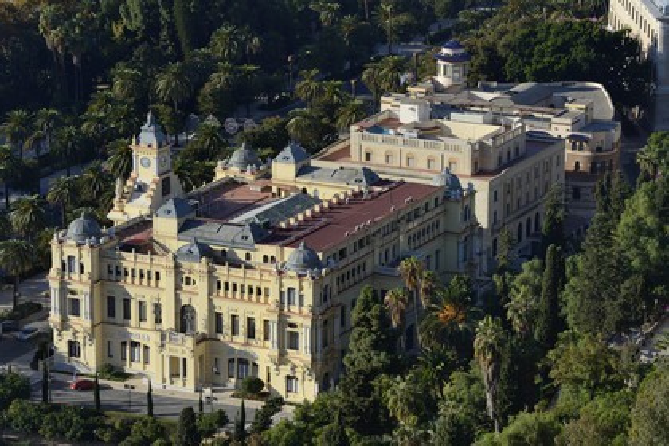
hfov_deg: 15.2
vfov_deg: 10.2
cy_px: 223
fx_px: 2509
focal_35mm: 135
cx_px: 334
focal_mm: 135
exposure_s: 1/250
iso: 200
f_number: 11
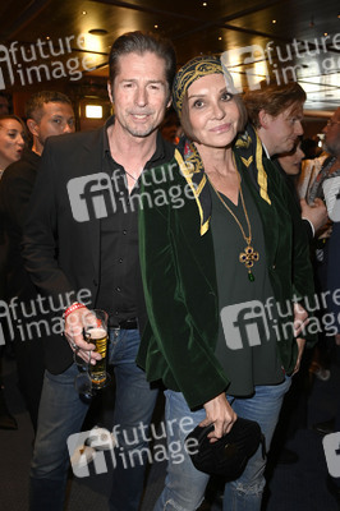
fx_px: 412
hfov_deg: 44.9
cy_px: 256
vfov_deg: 63.7
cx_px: 170
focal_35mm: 29
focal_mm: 29
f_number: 5.6
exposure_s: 1/50
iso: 3200
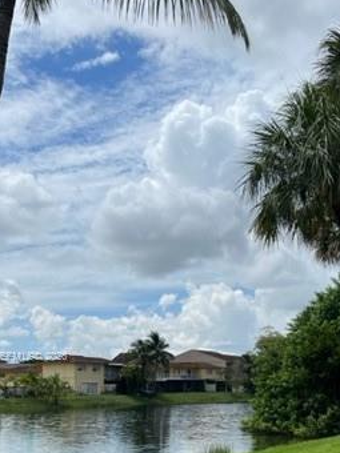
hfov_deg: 29.2
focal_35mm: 49
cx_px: 255
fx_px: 642
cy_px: 357
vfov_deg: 37.6
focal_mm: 5.7
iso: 50
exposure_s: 1/6579
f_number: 1.5
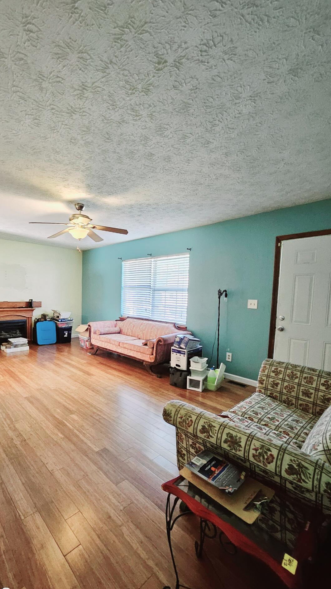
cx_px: 114
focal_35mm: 15
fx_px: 234
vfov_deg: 102.9
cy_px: 311
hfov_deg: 68.8
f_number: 2.2
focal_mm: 1.74
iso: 320
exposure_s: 1/30
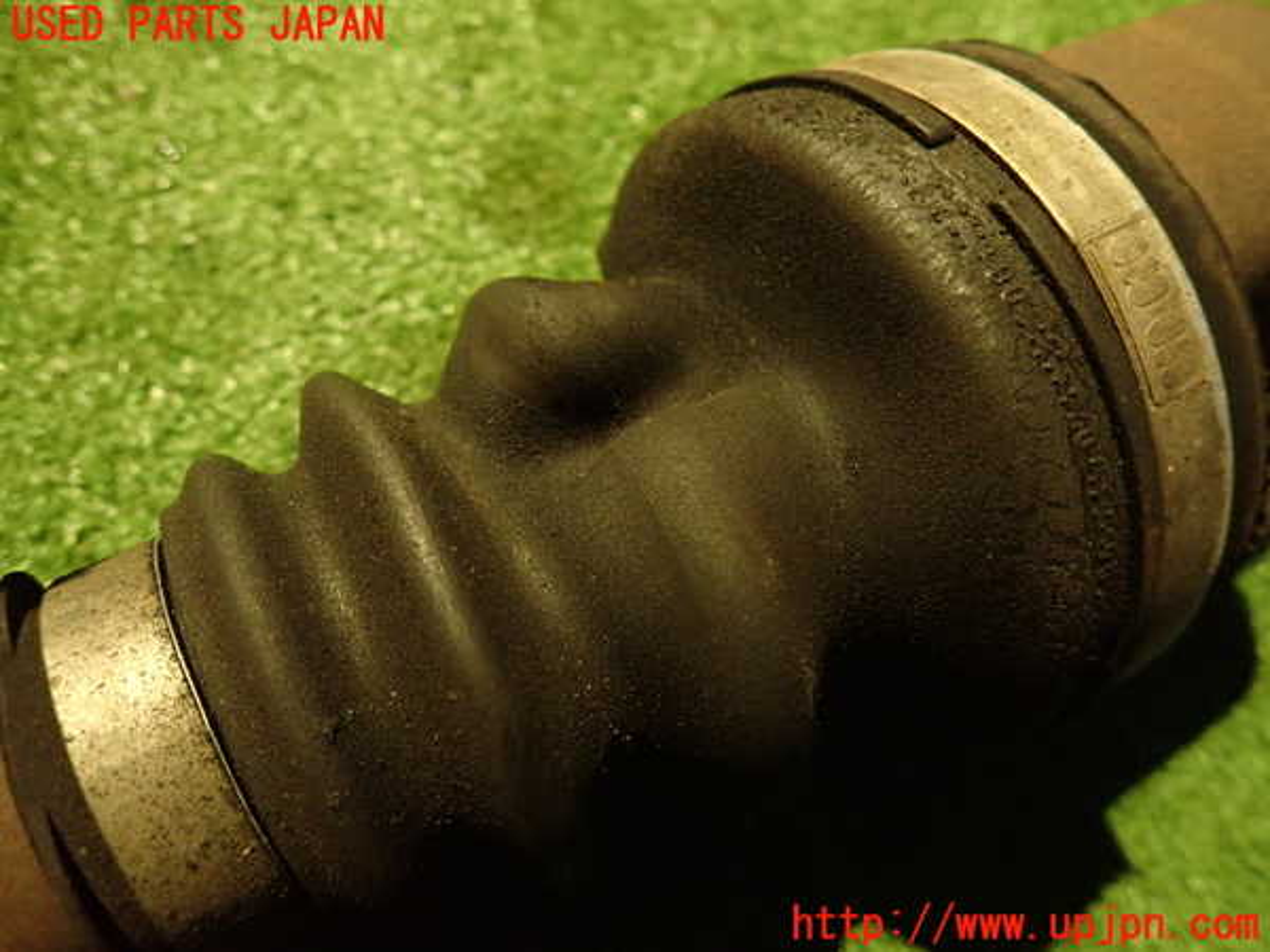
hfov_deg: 69.4
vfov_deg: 54.9
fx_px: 917
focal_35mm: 25
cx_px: 635
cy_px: 476
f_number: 2
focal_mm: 4.5
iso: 800
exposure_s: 1/20
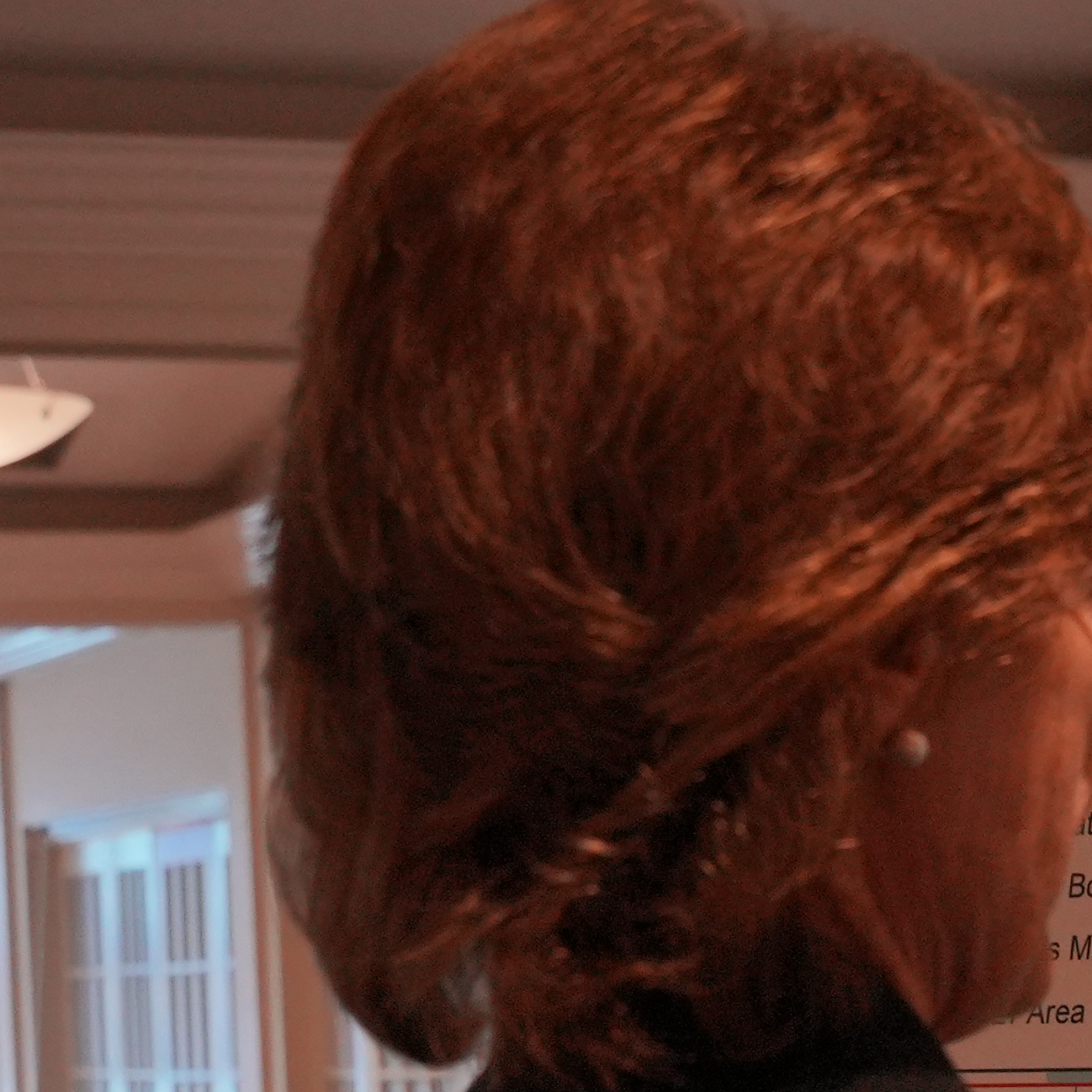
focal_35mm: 146
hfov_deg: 11.0
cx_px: 2141
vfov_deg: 11.7
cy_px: 1396
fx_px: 5211
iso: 640
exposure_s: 1/60
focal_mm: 24
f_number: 3.5
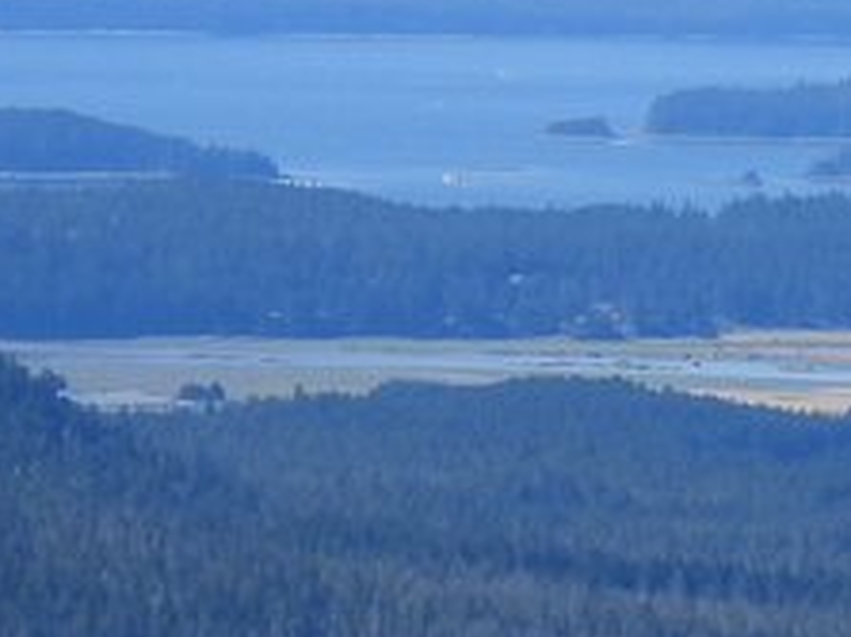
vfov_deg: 2.1
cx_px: 2091
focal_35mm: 718
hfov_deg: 2.7
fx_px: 17642
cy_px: 736
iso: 100
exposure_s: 1/800
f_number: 4
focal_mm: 22.3
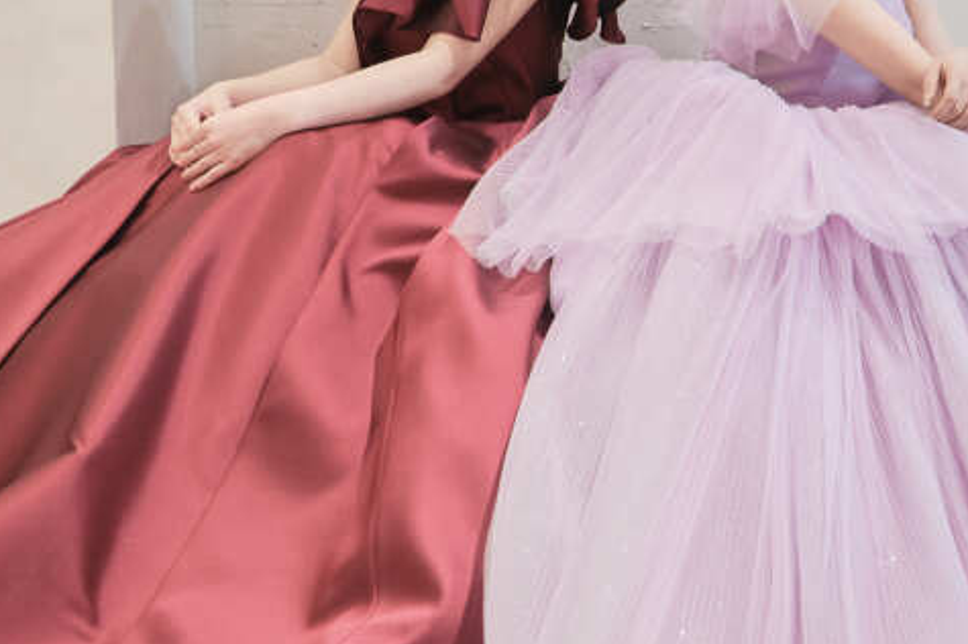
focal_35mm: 64
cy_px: 150
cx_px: 677
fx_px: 1720
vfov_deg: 21.0
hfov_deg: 31.1
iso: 640
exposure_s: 1/100
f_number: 3.2
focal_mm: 25.1
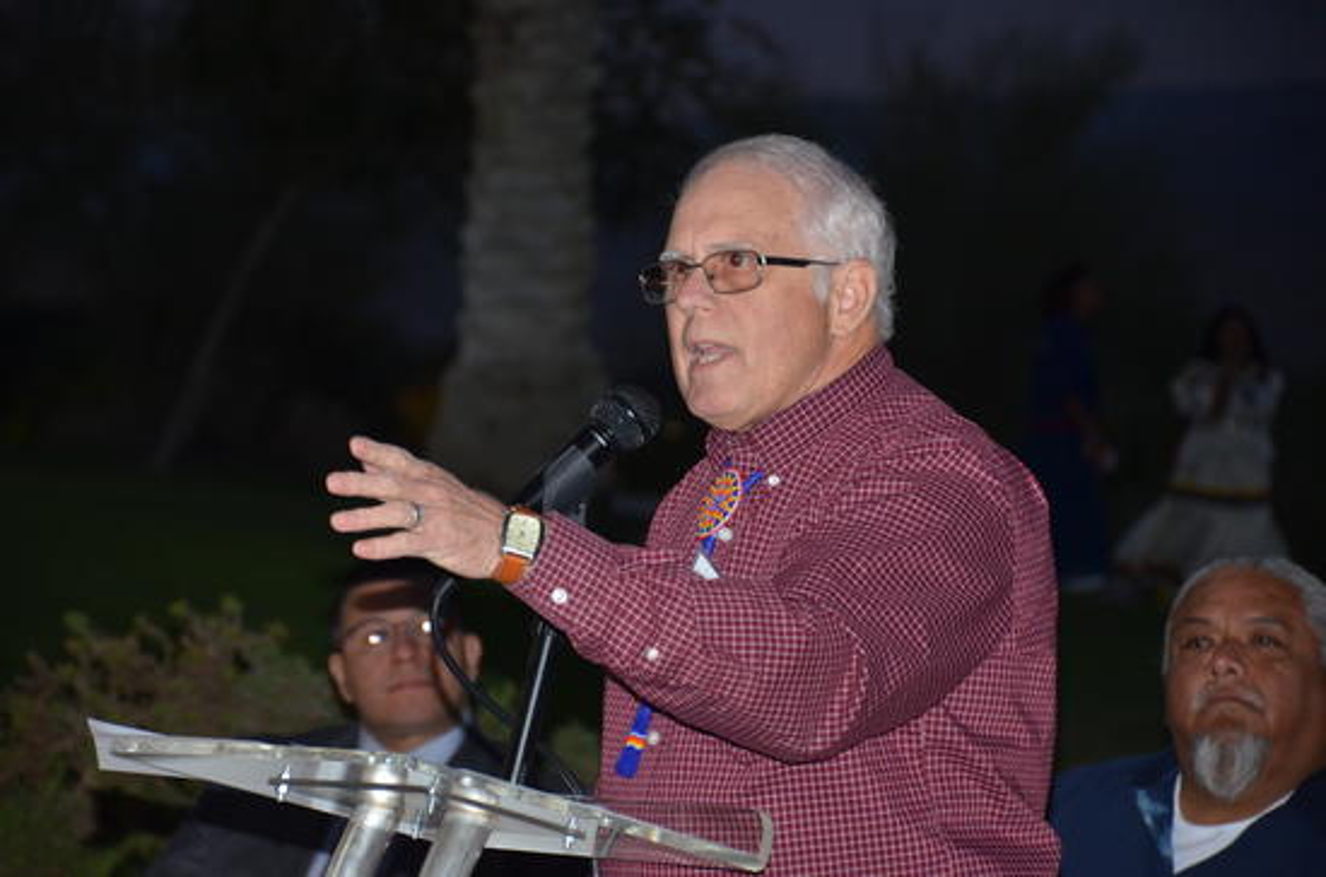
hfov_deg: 12.3
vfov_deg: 8.1
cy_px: 438
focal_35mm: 168
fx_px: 6174
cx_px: 663
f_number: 5.6
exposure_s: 1/60
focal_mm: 112
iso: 800
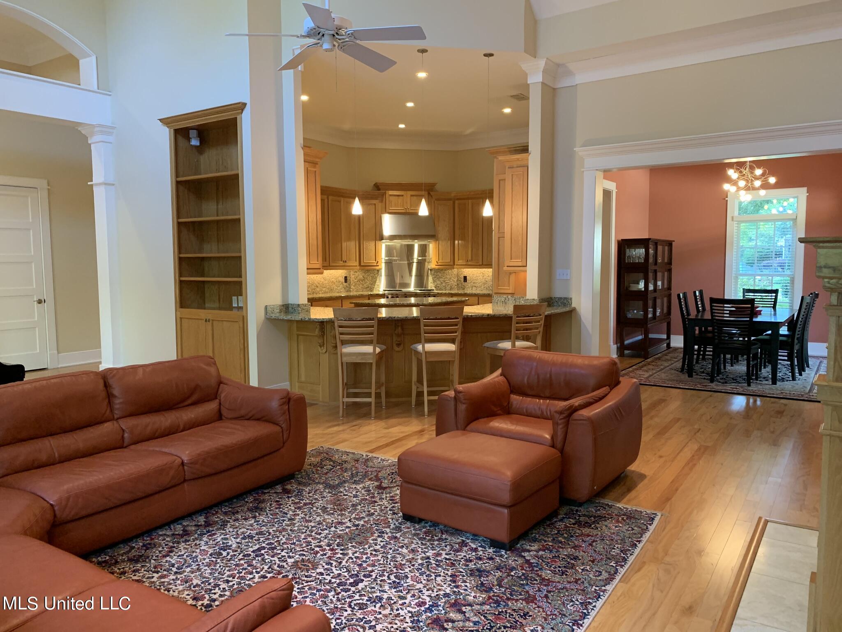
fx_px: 632
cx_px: 421
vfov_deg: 53.1
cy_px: 316
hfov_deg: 67.3
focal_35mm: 26
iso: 250
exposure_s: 1/60
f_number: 1.8
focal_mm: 4.25
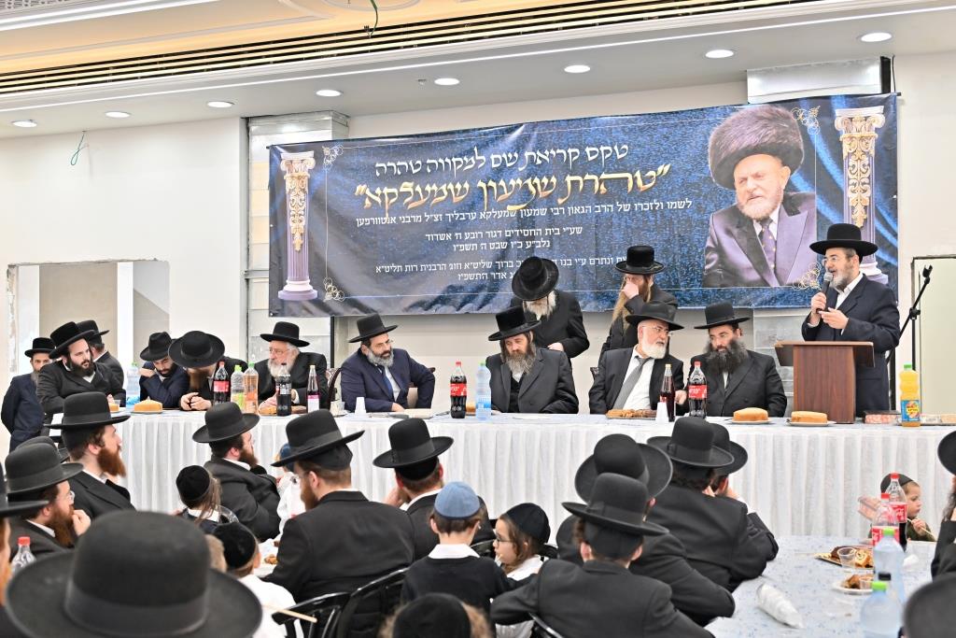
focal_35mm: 42
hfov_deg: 46.4
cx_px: 478
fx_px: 1115
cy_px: 319
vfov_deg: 31.9
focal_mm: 42
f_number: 4
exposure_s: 1/320
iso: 500
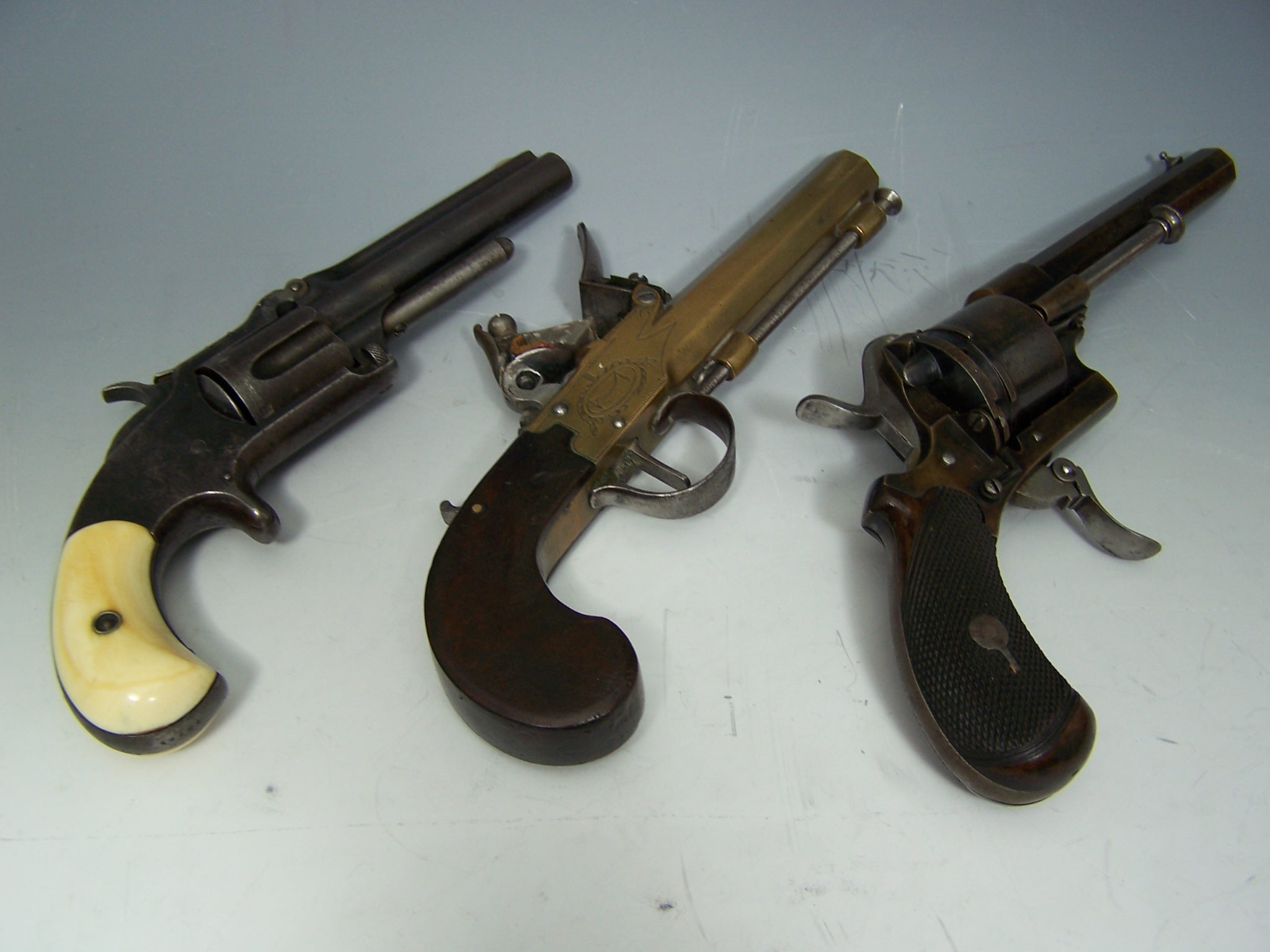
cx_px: 635
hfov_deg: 49.0
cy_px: 476
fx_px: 1394
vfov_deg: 37.7
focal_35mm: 38
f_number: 2.8
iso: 80
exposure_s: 1/30
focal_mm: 6.3
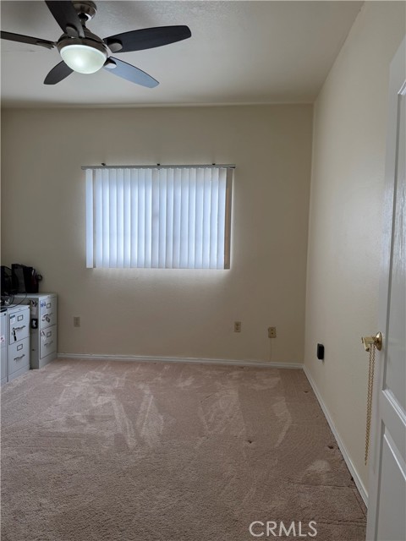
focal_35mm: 24
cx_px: 203
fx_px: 375
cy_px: 270
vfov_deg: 71.6
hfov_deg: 56.8
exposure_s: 1/478
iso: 100
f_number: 1.78
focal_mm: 6.76
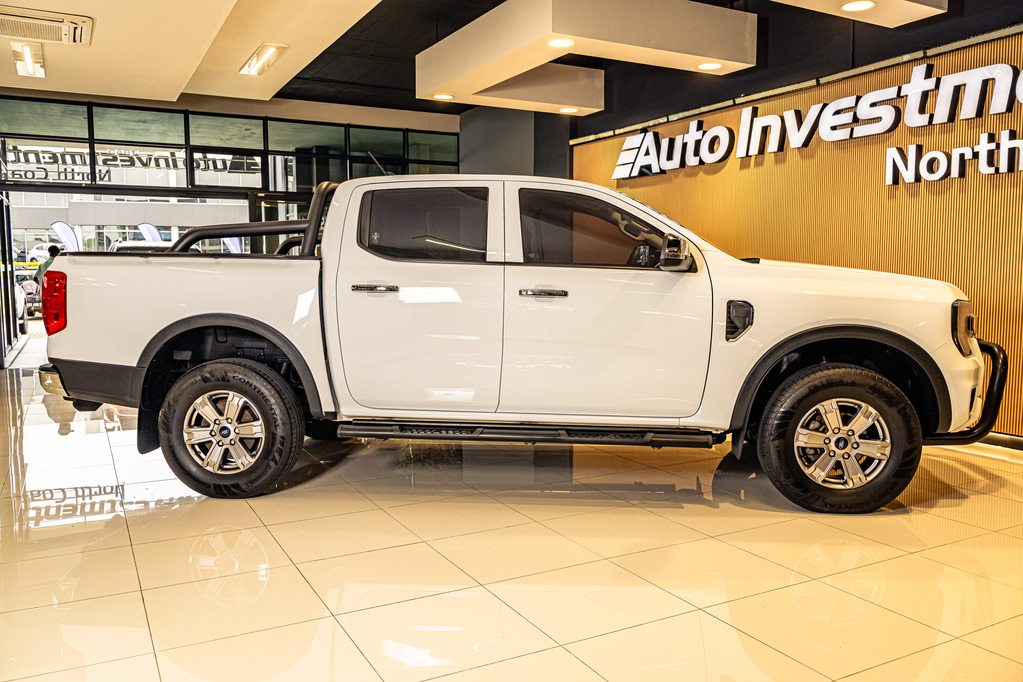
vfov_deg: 46.4
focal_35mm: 28
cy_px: 341
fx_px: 796
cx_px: 512
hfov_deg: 65.5
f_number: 5
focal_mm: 28
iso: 500
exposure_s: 1/125
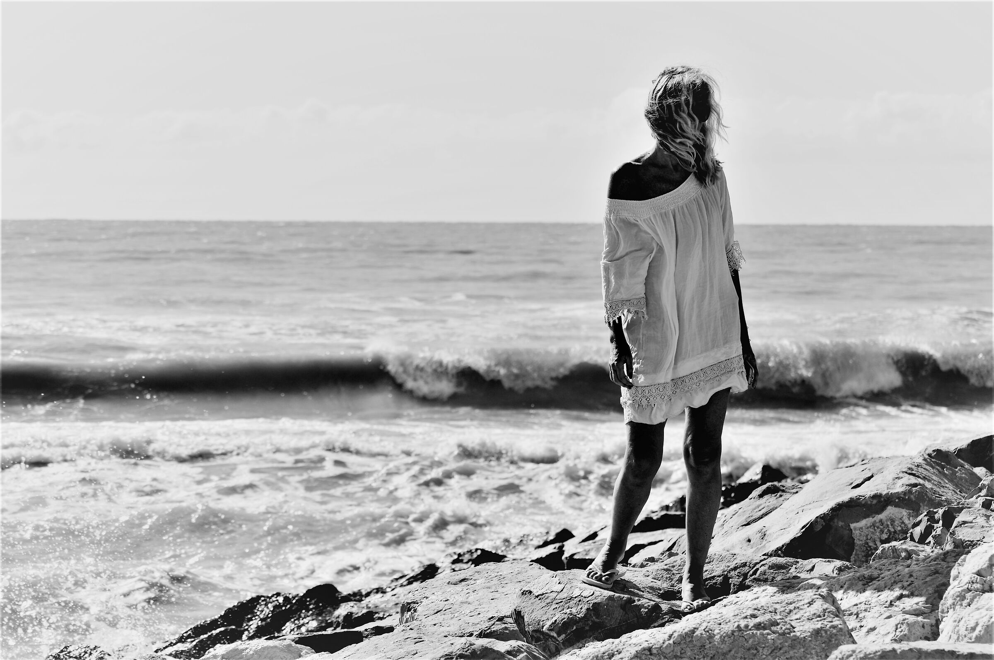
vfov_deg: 13.0
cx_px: 497
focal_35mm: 105
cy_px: 330
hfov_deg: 19.5
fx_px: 2896
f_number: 6.3
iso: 100
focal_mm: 70
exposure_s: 1/640
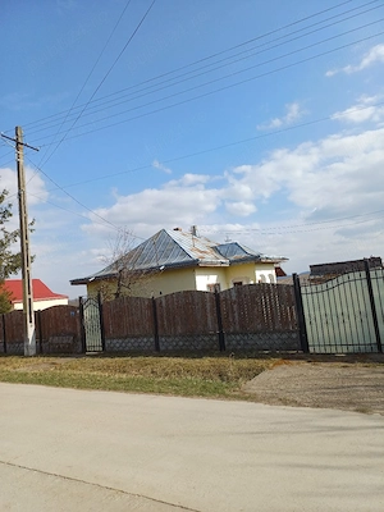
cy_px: 256
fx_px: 370
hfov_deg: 54.9
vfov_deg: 69.4
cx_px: 192
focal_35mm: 25
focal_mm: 4.65
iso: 50
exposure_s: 1/1429
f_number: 1.8
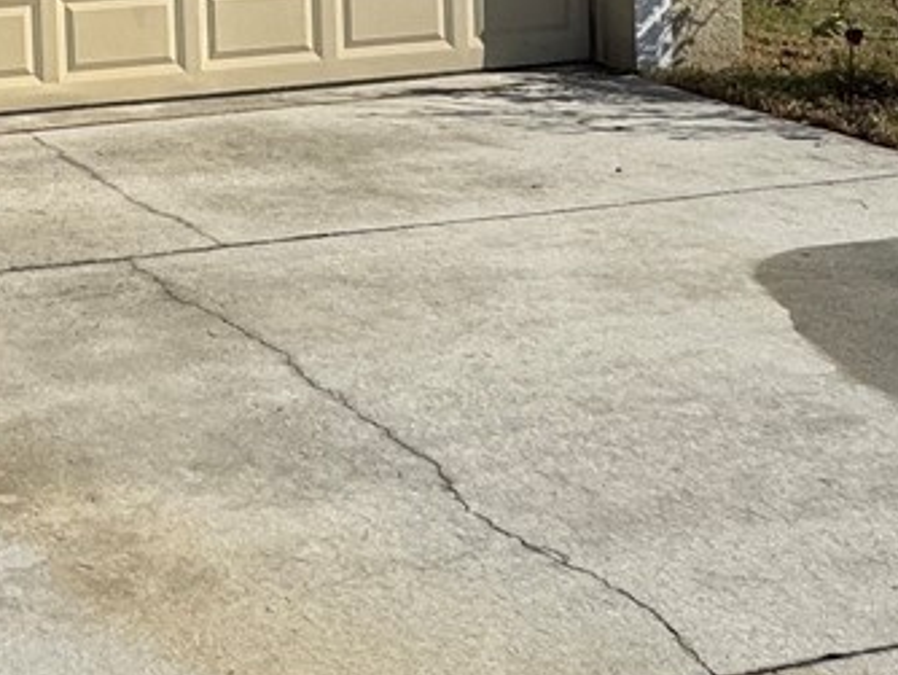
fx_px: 1739
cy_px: -223
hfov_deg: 26.0
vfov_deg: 20.0
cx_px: -164
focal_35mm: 67
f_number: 2.2
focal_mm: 2.22
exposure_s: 1/3546
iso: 50
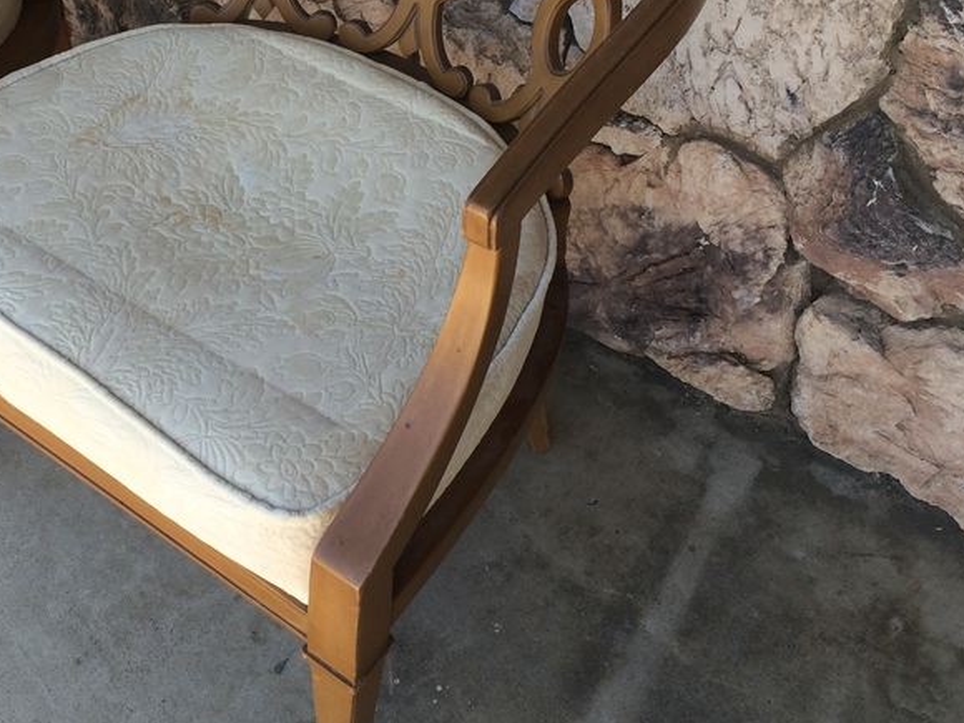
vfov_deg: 31.9
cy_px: 235
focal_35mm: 45
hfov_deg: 41.5
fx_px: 1253
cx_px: 311
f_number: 2.2
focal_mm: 4.15
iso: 32
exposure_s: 1/326
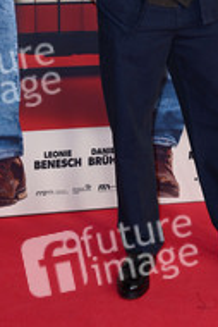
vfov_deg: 18.9
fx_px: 952
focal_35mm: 105
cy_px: -2
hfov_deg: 13.0
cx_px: 160
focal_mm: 50
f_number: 5.6
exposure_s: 1/250
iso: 800
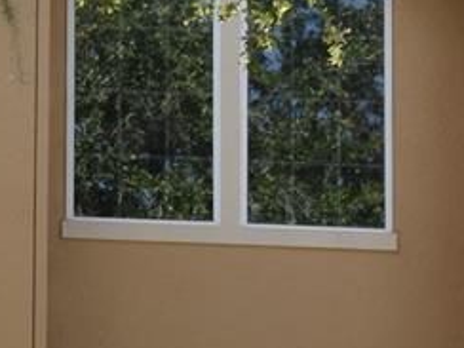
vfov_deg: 9.3
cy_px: 432
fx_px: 2104
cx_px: -23
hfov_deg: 12.4
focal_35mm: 157
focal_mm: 26
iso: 500
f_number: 8
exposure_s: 1/500
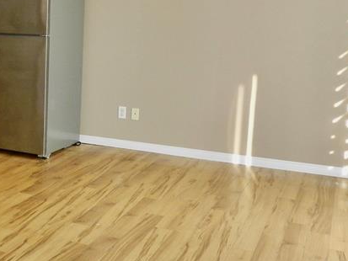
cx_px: -5
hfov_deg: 31.1
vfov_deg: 25.6
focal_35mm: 57
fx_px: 573
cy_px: 94
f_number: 3.4
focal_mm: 4
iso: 160
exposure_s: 1/50
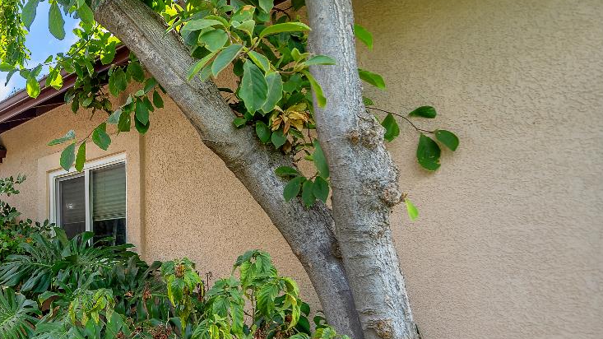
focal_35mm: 30
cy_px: 259
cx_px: 71
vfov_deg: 37.8
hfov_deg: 56.4
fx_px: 480
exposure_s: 1/80
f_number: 4.5
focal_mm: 14
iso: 100
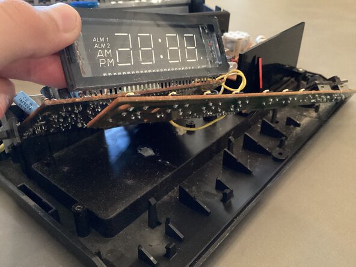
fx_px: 319
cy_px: 134
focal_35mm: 31
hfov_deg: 58.4
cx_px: 178
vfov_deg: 45.4
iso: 640
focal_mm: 3.3
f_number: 2.4
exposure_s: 1/17
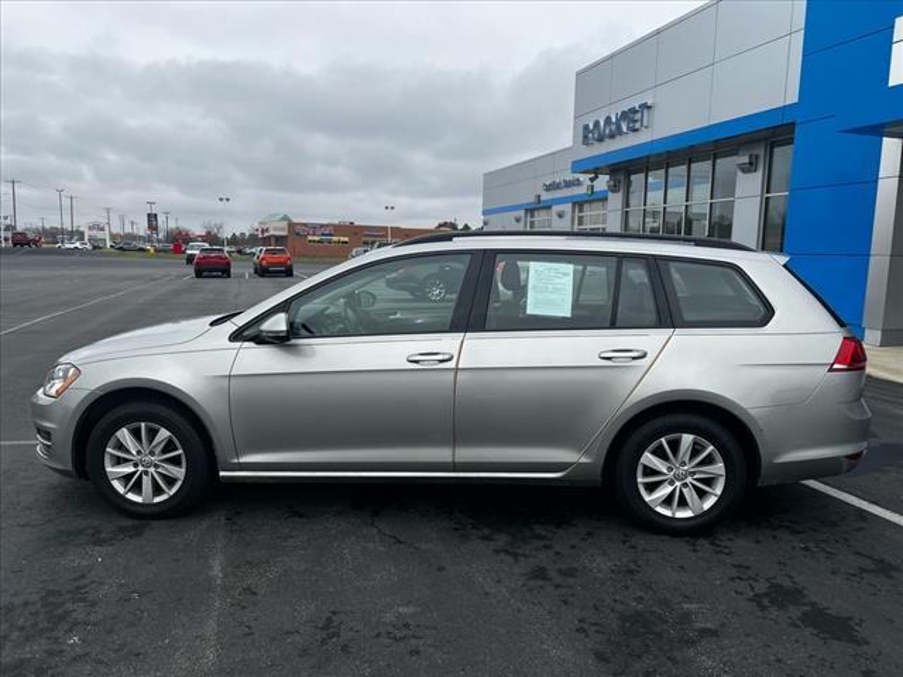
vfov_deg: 53.1
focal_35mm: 26
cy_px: 338
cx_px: 452
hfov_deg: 67.3
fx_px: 678
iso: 50
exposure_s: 1/2123
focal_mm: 5.7
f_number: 1.5
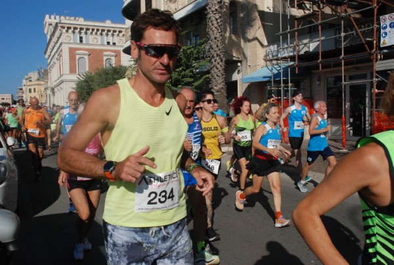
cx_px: 197
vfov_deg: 40.2
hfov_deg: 57.1
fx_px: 362
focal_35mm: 33
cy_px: 132
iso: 1000
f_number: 9
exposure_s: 1/2500
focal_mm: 22
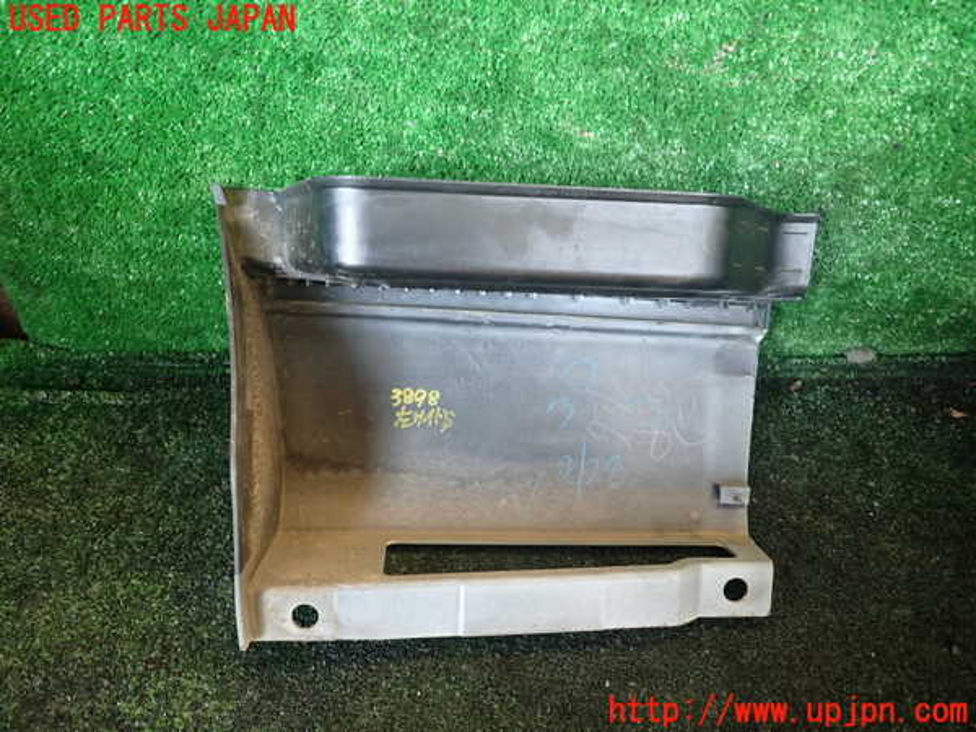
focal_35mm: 25
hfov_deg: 69.4
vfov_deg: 54.9
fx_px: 705
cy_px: 366
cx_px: 488
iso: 250
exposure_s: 1/30
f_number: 2
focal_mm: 4.5
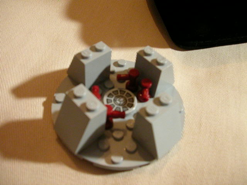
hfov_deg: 50.1
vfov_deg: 38.7
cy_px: 92
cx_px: 124
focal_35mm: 37
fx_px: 264
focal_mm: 5.6
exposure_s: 1/11.8
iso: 400
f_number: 2.7
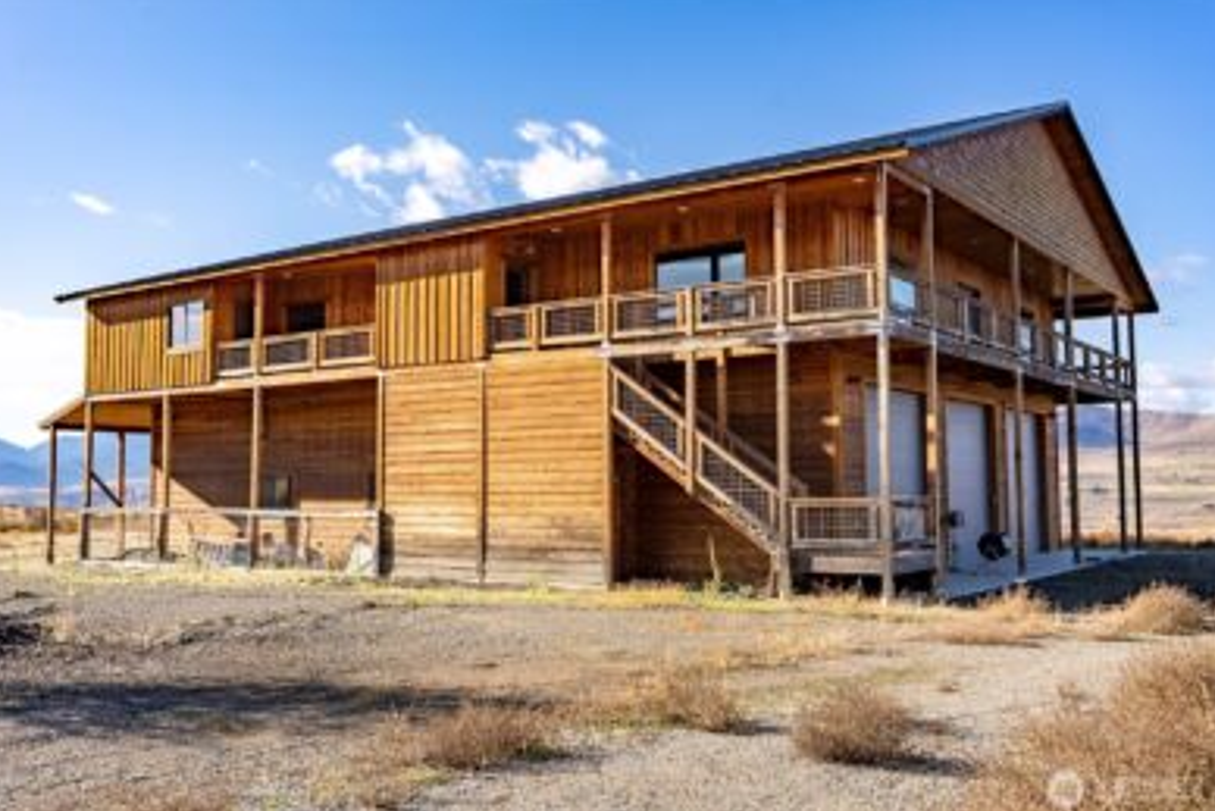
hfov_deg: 55.6
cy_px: 399
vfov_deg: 38.8
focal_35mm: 34
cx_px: 601
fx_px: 1151
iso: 80
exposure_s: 1/800
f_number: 8
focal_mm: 33.1
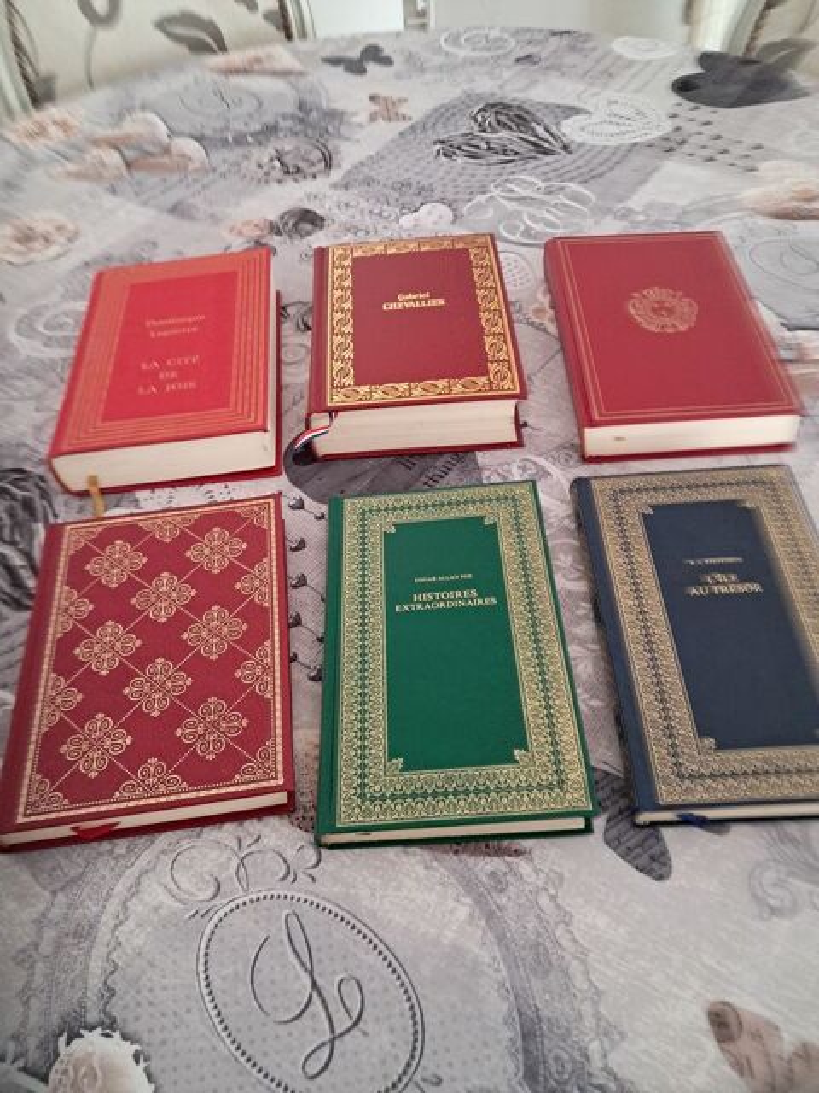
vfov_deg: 65.3
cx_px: 410
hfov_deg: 51.4
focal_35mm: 27
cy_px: 546
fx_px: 852
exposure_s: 1/50
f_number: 1.8
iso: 400
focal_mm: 4
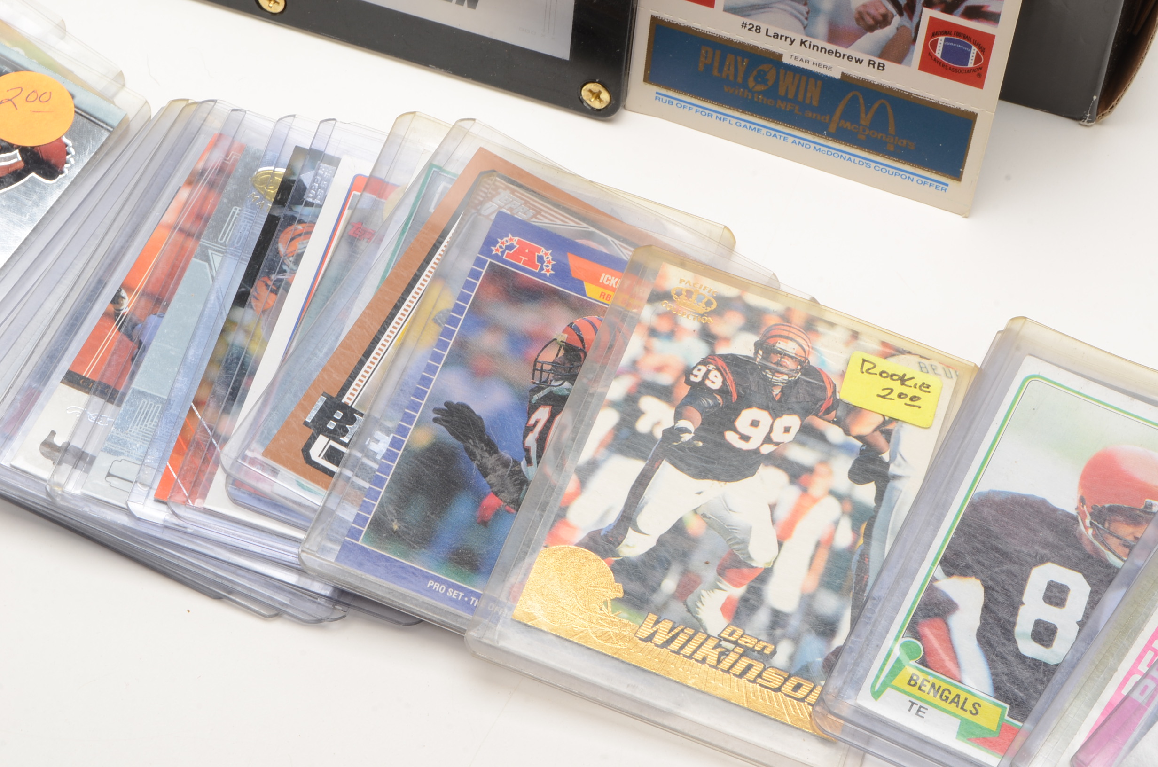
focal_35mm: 82
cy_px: 384
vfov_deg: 16.5
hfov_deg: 24.7
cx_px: 579
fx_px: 2648
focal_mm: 55
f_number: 22
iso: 100
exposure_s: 1/160
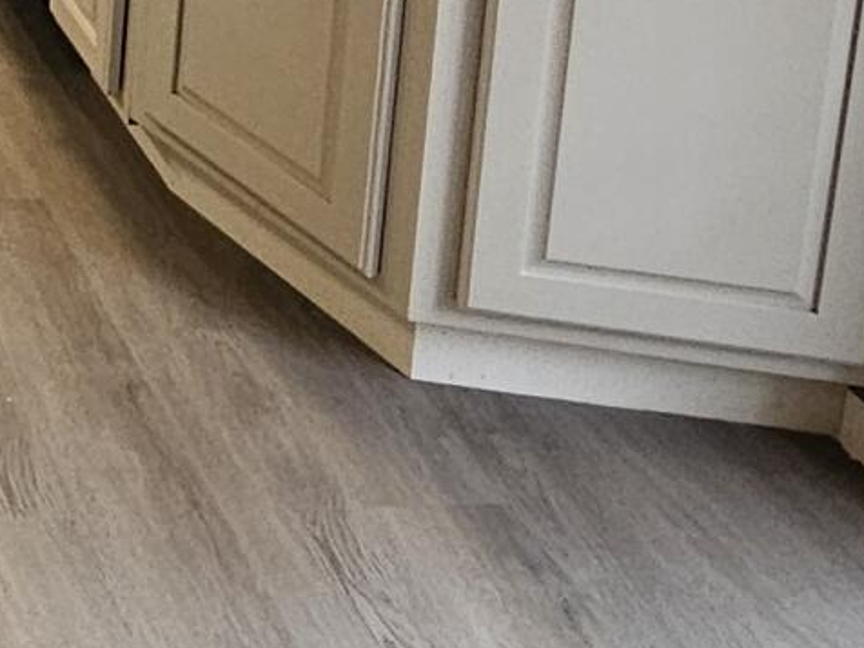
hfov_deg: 19.7
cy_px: -497
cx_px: -543
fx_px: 2047
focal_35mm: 82
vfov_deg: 15.6
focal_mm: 2.2
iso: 250
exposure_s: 1/60
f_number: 2.2
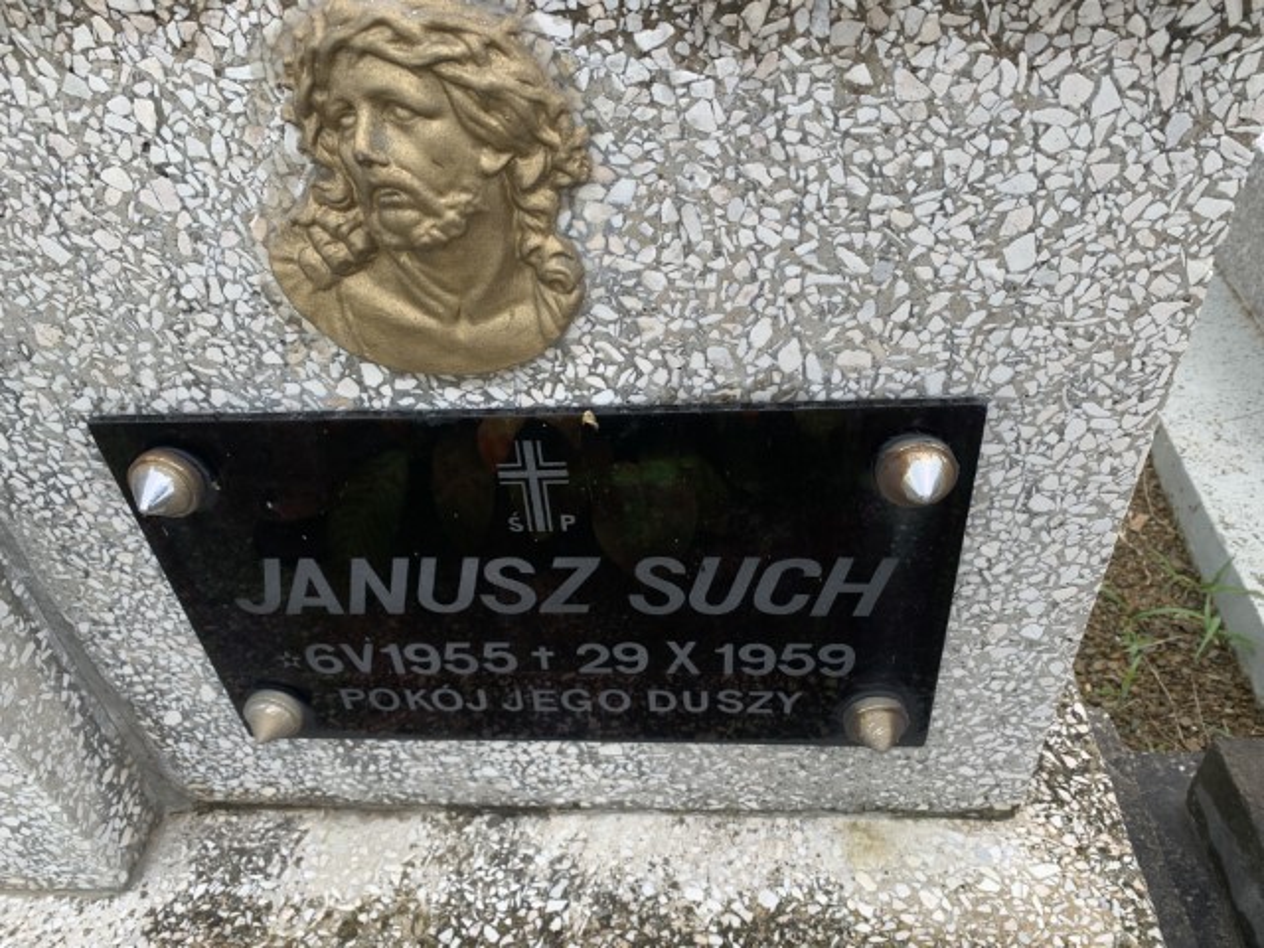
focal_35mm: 26
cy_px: 474
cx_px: 632
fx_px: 949
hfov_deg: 67.3
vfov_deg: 53.1
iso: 25
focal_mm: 4.25
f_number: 1.8
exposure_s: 1/459
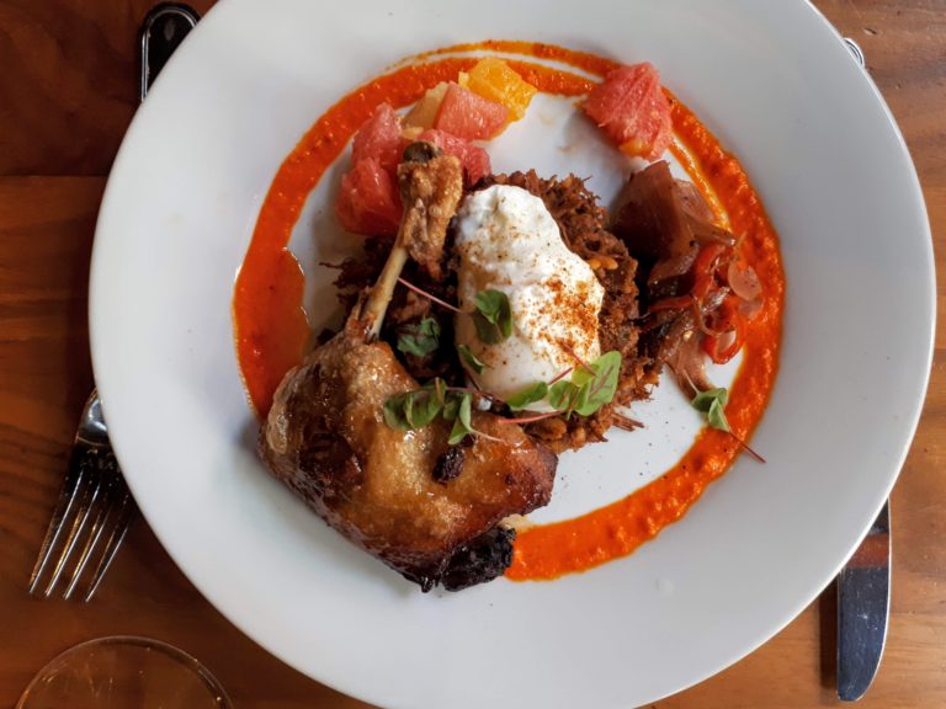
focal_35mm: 27
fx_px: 738
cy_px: 354
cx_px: 473
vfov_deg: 51.4
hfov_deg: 65.3
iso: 160
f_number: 1.9
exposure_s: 1/33
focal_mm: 3.6
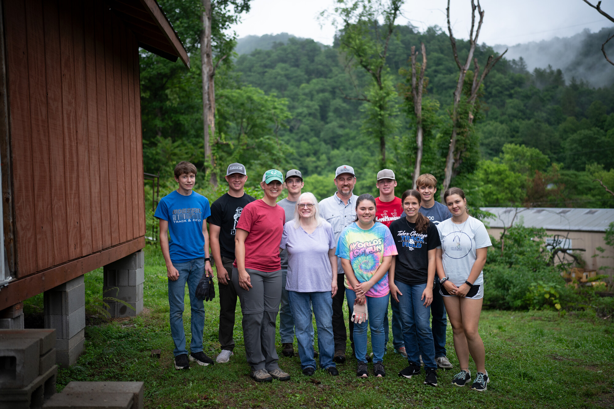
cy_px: 204
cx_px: 307
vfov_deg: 37.9
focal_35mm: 35
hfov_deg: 54.4
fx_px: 597
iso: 500
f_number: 1.4
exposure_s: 1/1000
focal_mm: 35
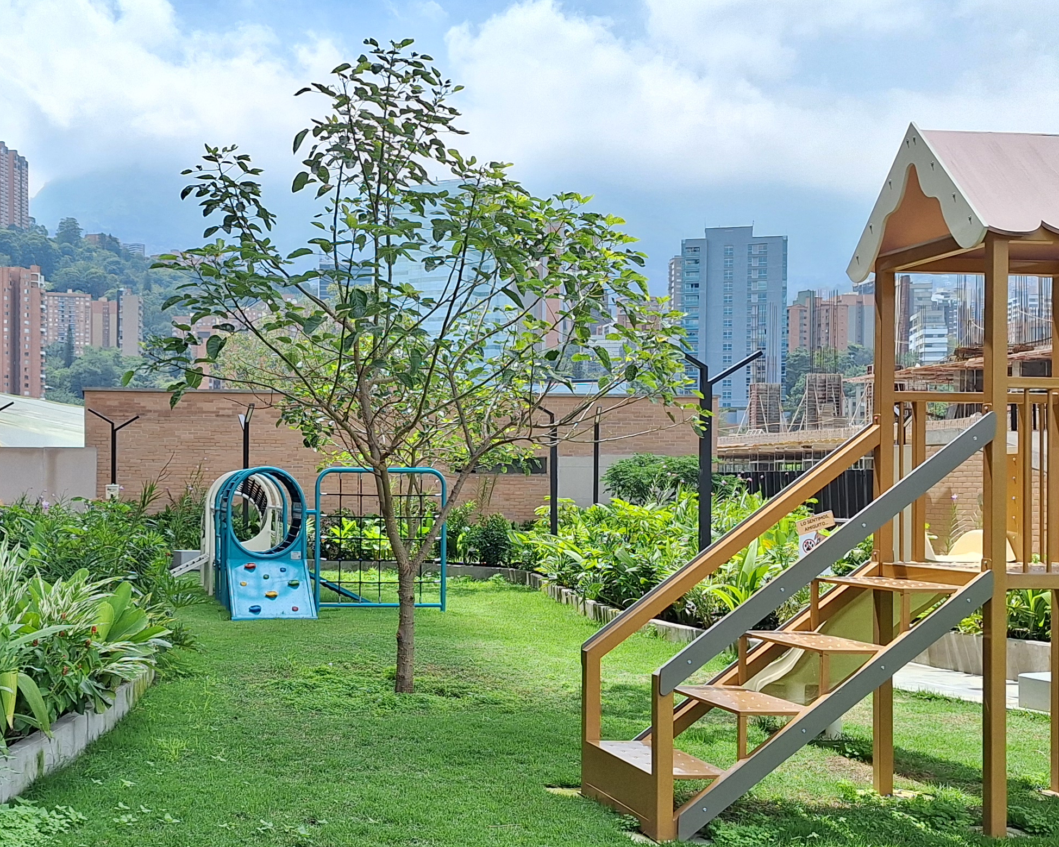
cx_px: 276
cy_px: 474
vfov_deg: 32.1
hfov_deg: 38.6
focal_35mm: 47
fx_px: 1473
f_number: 1.8
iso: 40
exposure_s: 1/1245
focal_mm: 5.54
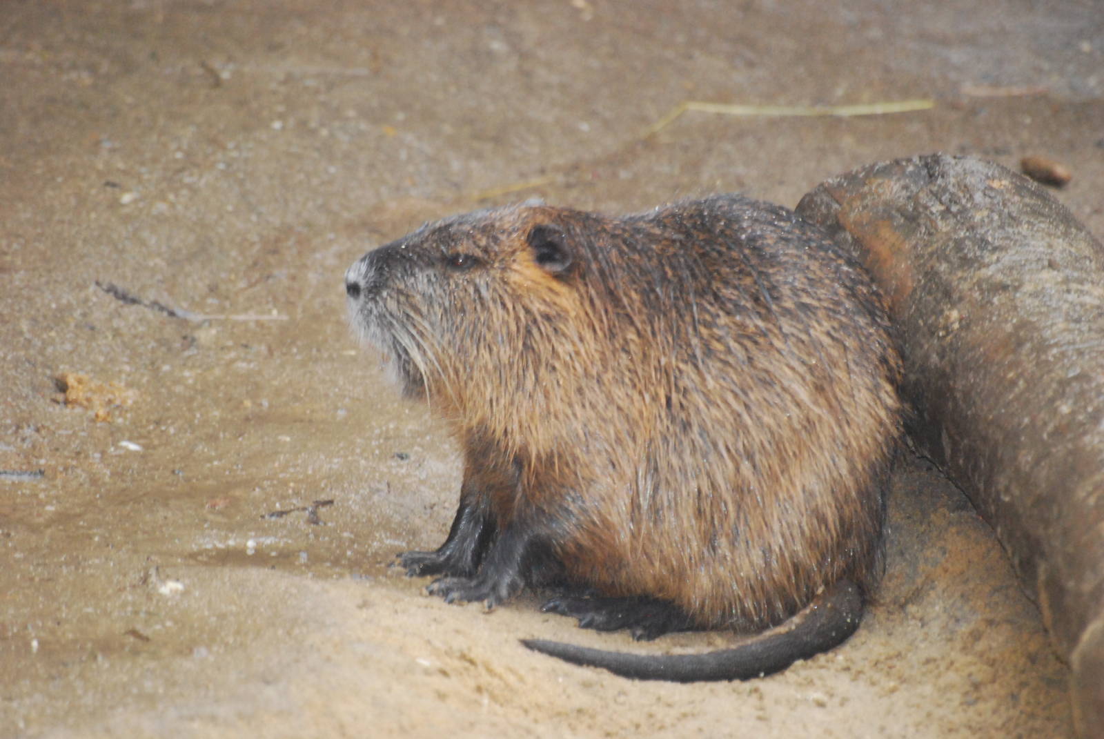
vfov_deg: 3.1
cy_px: 370
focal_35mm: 450
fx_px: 13816
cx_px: 552
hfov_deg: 4.6
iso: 1400
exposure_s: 1/60
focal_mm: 300
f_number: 5.6
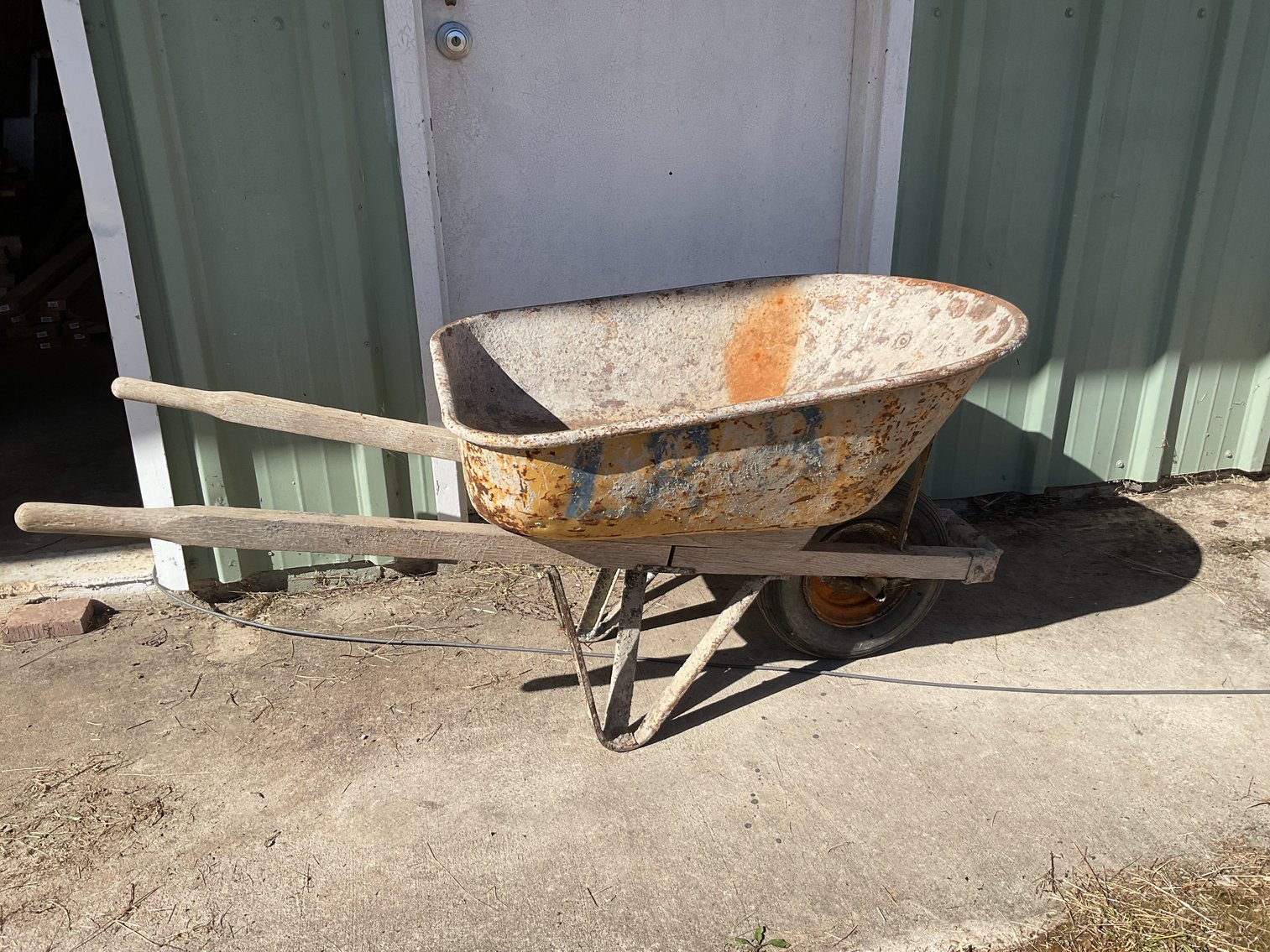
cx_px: 635
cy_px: 476
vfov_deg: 48.2
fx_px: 1064
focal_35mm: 29
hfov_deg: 61.7
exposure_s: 1/2058
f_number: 1.8
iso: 16
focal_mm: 3
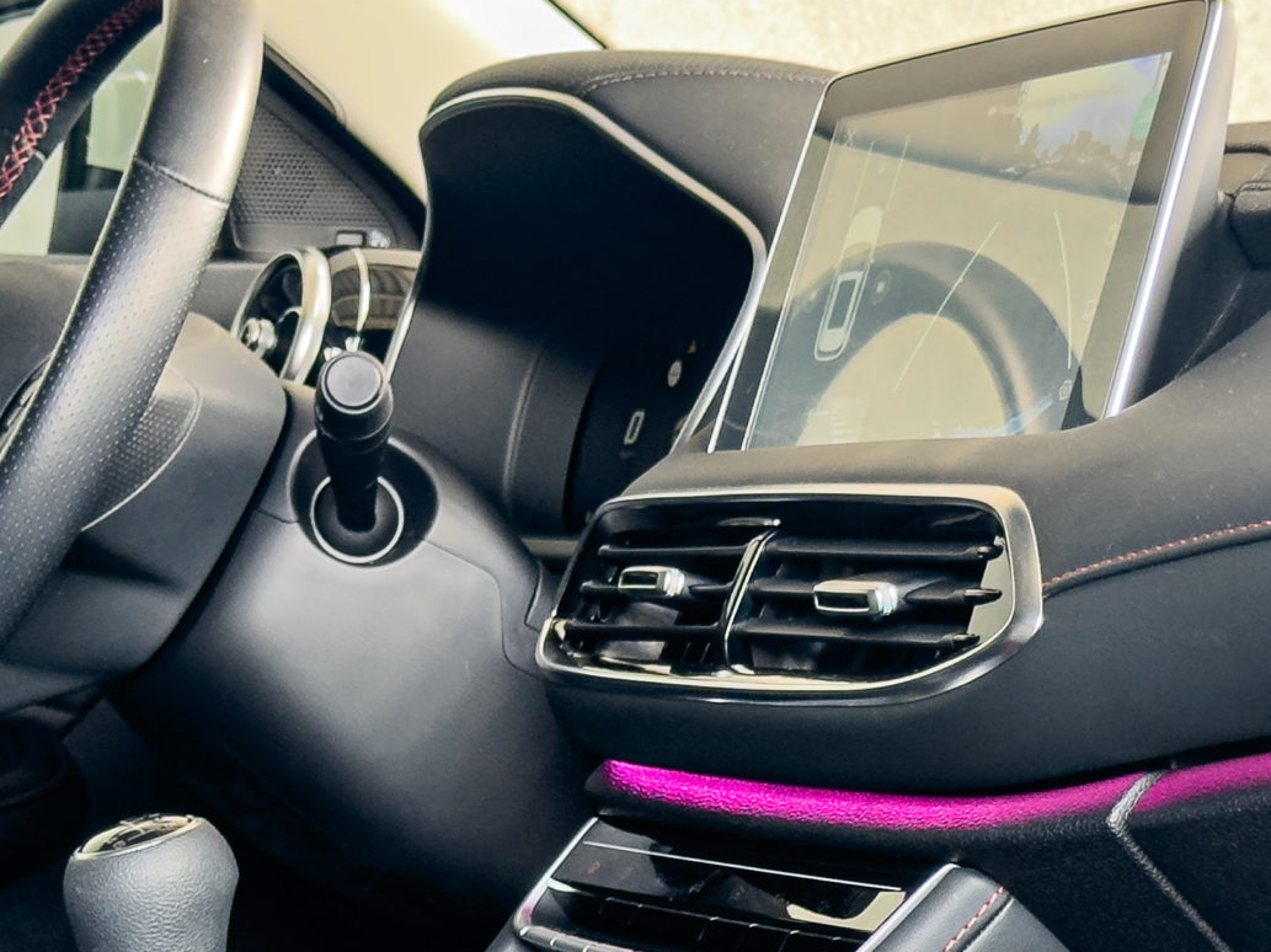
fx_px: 4368
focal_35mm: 119
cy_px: 1007
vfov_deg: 12.3
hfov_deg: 16.6
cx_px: 689
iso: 160
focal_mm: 6.86
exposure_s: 1/60
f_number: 1.8
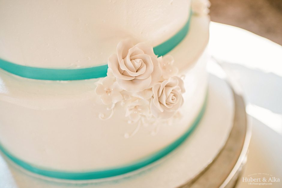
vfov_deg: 37.9
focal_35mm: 35
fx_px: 274
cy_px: 94
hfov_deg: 54.4
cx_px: 141
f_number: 2.2
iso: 400
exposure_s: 1/800
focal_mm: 35
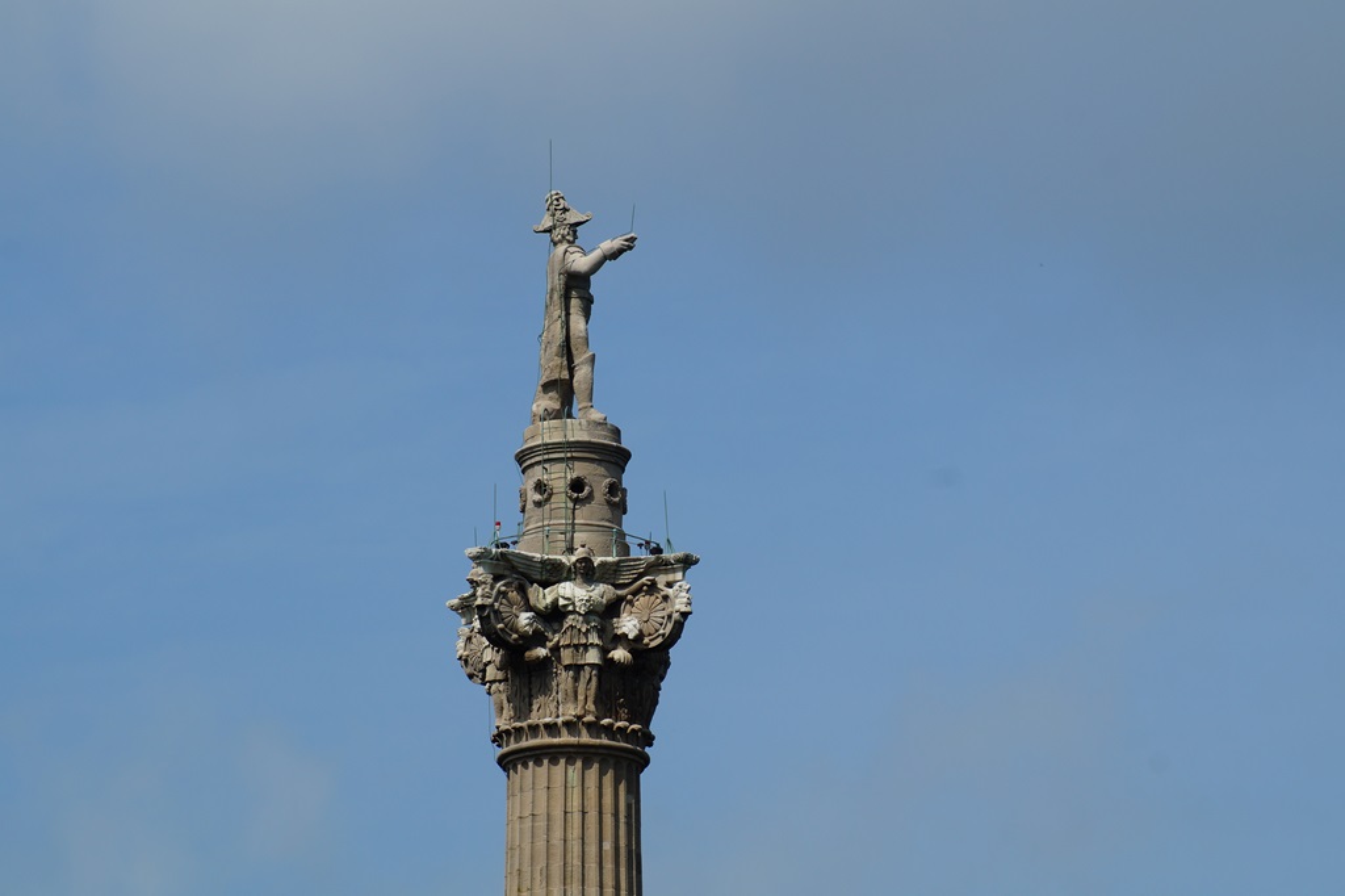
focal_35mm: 240
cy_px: 448
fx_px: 8963
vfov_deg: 5.7
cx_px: 672
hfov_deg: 8.6
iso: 100
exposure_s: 1/320
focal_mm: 160
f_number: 8
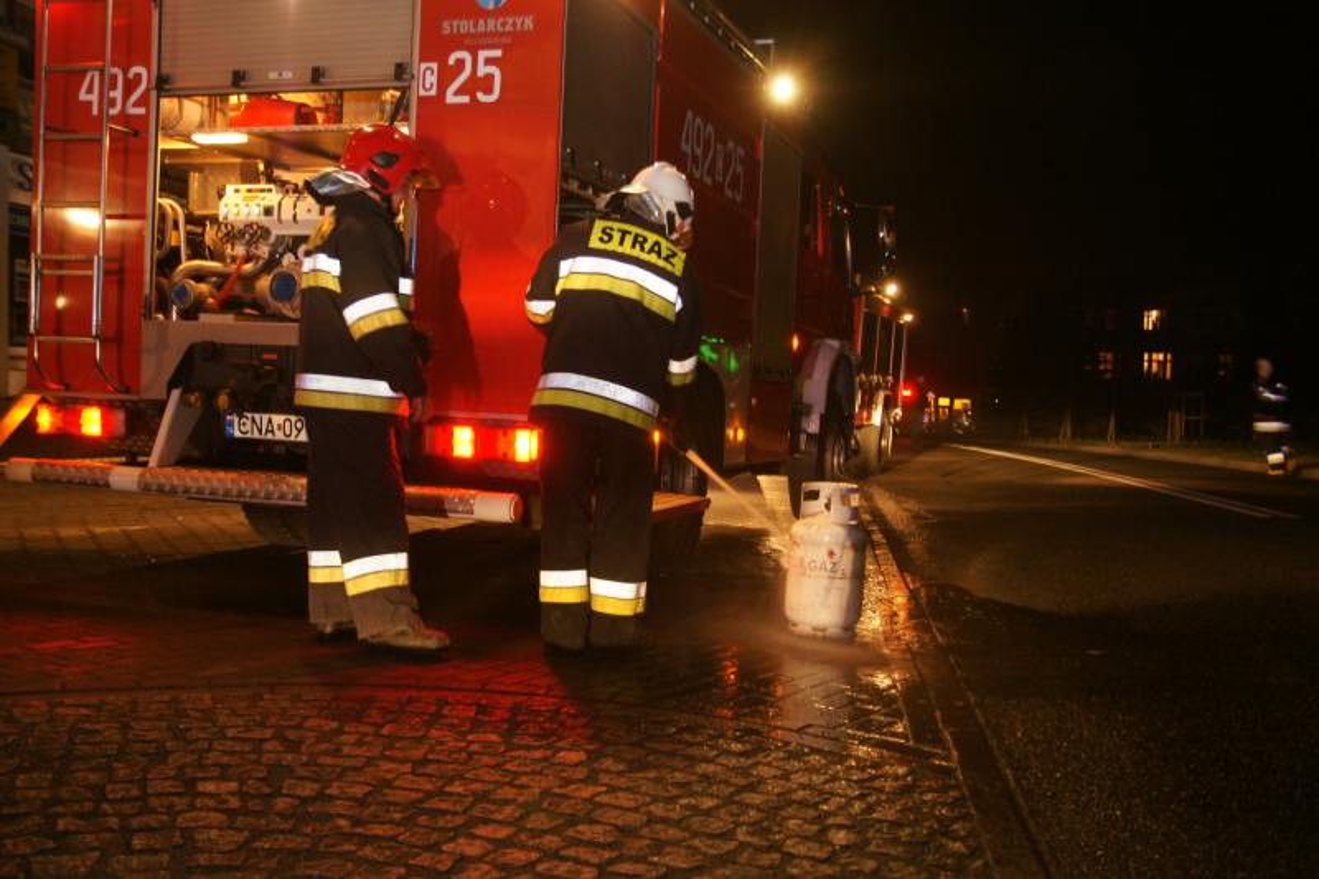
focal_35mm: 36
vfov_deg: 36.9
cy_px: 440
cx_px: 660
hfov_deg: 53.1
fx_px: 1319
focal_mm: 24
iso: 800
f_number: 2.8
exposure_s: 1/13
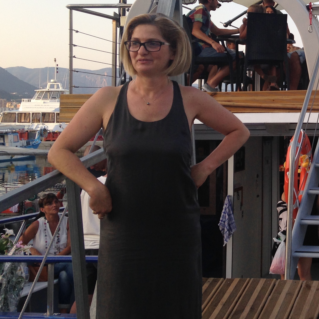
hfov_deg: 24.4
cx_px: 352
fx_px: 688
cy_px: 117
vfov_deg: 26.0
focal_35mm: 66
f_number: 2.4
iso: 50
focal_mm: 4.12
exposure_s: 1/396
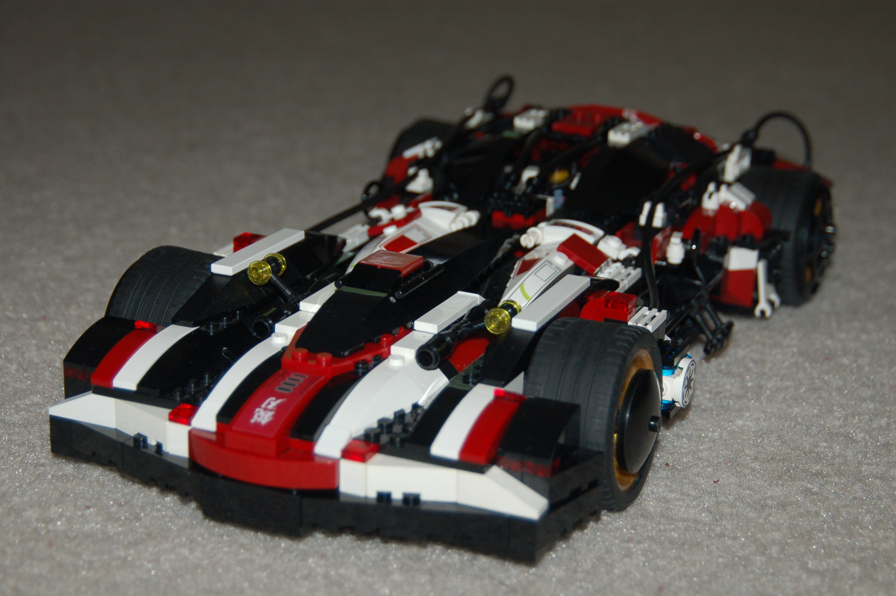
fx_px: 1790
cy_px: 298
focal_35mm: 72
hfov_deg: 28.1
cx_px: 448
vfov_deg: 18.9
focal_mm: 48
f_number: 4.8
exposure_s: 1/60
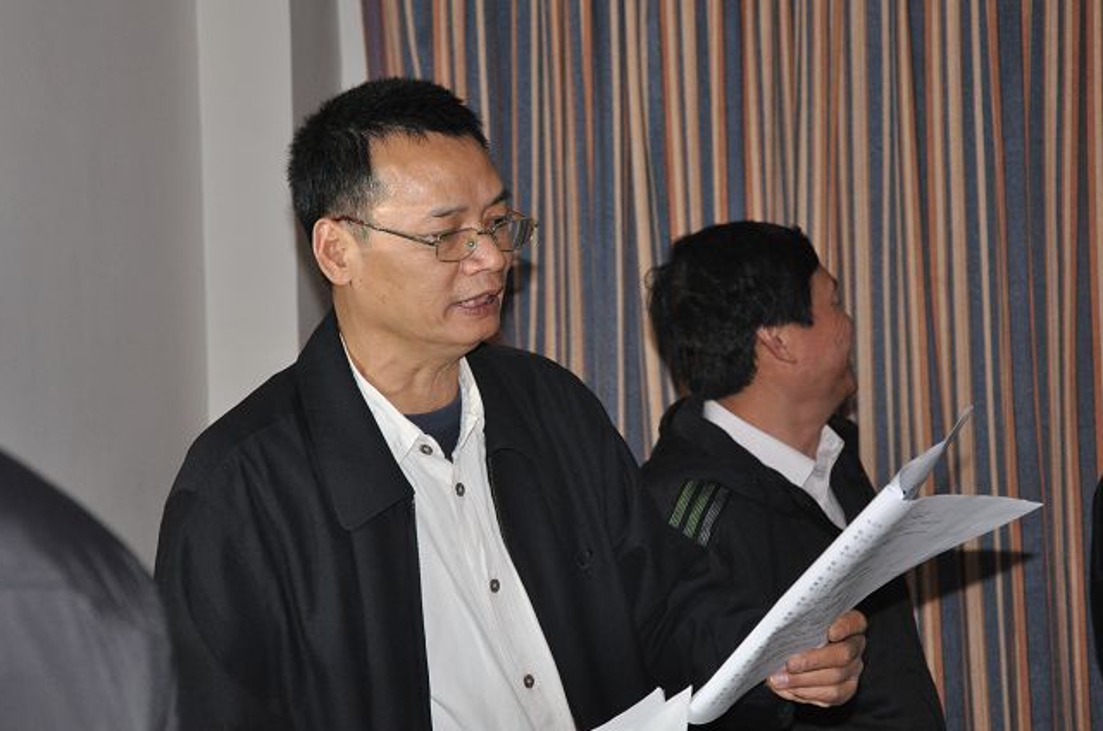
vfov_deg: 16.6
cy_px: 345
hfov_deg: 24.8
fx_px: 2507
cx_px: 538
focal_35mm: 82
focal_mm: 50
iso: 1600
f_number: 5
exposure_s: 1/60
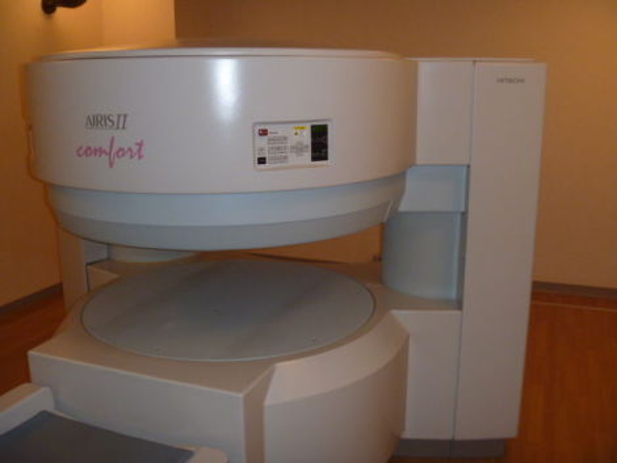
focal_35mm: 35
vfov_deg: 40.7
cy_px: 232
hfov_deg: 52.6
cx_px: 308
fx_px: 624
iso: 200
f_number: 3.5
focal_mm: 6.3
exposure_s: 1/30
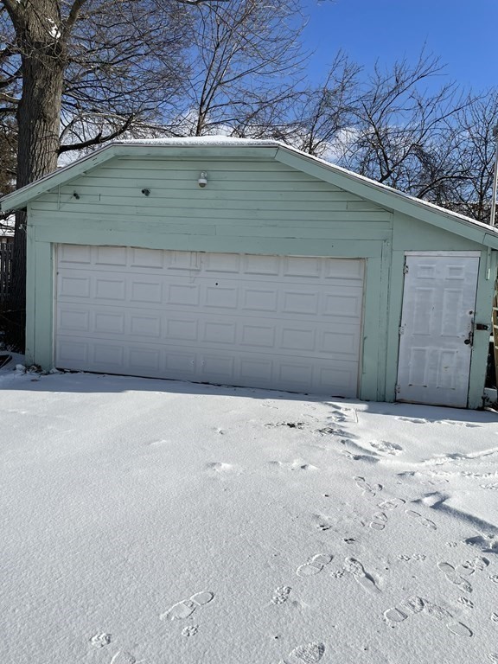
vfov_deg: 67.3
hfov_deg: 53.1
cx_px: 249
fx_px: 499
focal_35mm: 26
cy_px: 332
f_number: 1.6
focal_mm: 4.2
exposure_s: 1/6494
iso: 32
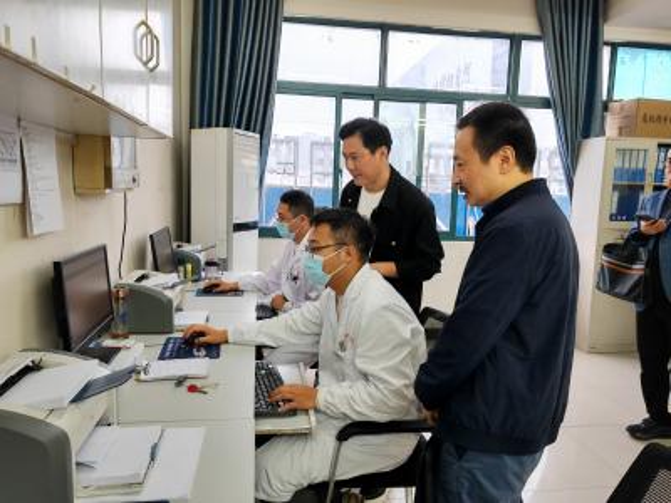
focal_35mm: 27
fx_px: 523
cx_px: 336
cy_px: 252
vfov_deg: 51.4
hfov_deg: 65.3
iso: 320
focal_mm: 6.12
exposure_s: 1/100
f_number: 1.9
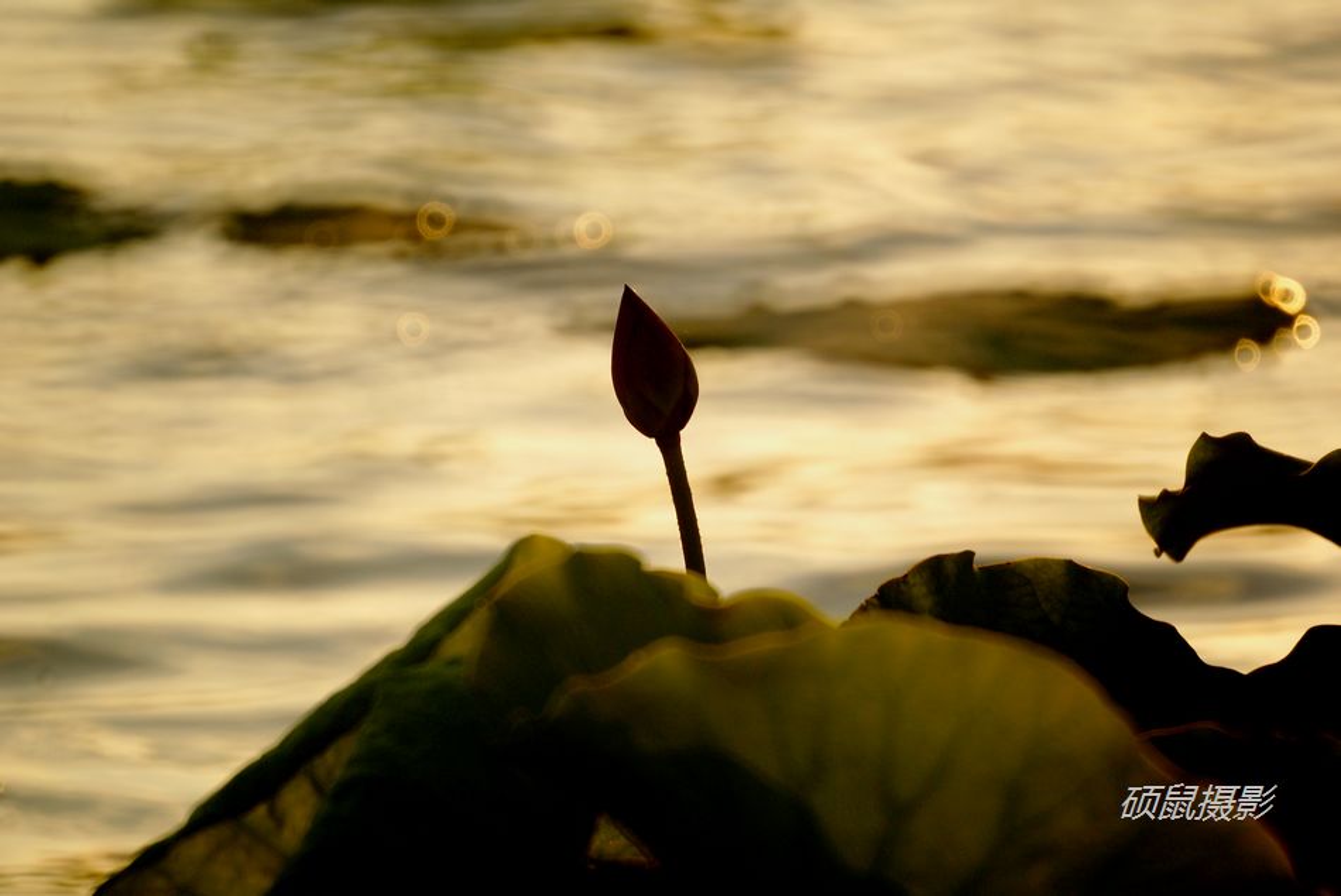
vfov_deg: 1.8
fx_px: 27958
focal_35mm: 750
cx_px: 670
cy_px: 448
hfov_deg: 2.7
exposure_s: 1/320
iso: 100
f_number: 8
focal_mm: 500
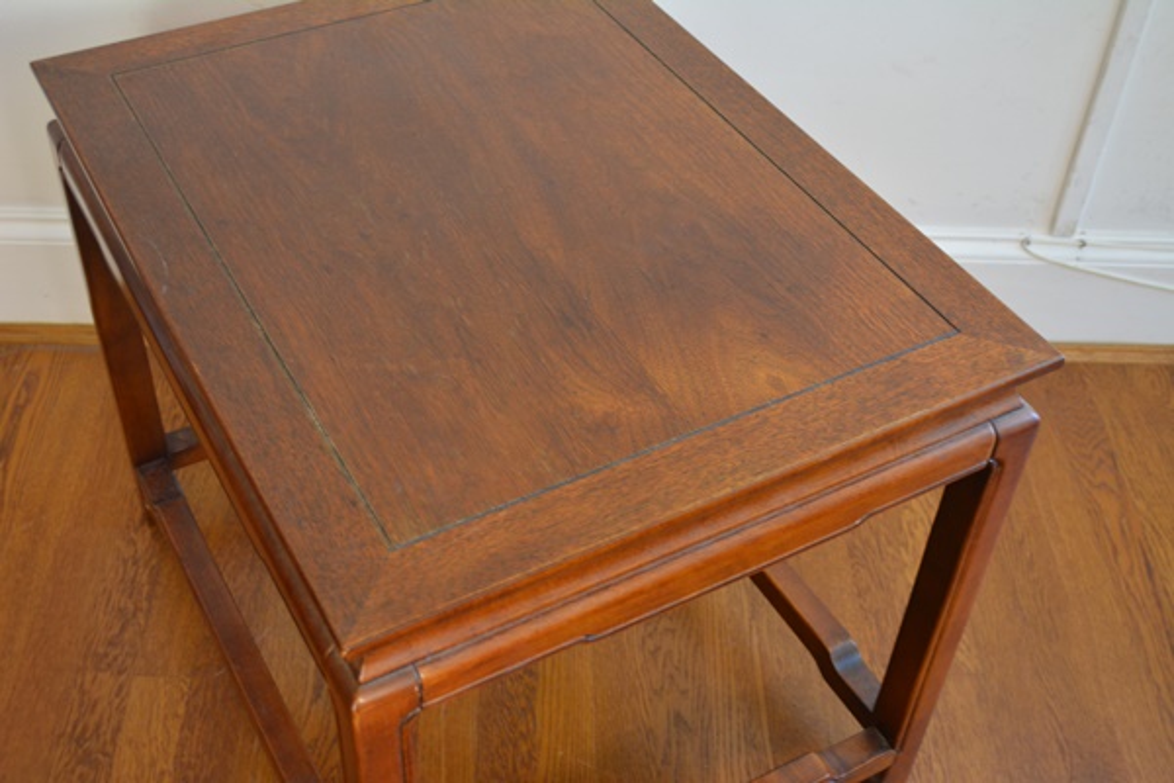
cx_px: 587
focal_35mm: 44
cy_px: 392
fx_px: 1418
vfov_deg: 30.8
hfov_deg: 45.0
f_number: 4.5
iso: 900
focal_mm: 29
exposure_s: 1/30
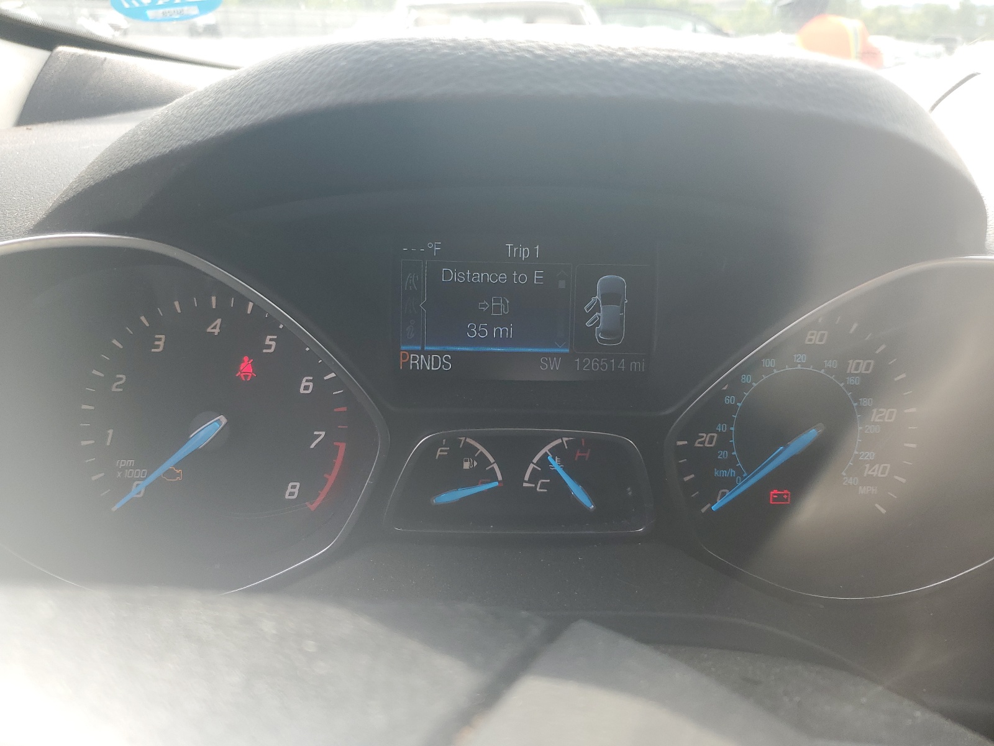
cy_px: 373
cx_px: 497
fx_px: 747
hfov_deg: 67.3
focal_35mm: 26
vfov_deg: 53.1
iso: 50
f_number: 1.5
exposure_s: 1/435
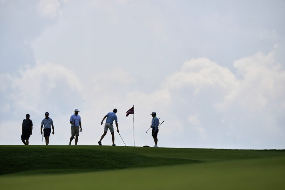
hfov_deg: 5.2
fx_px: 3166
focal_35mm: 400
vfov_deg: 3.4
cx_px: 142
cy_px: 95
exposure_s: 1/2500
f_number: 5
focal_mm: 400
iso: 100
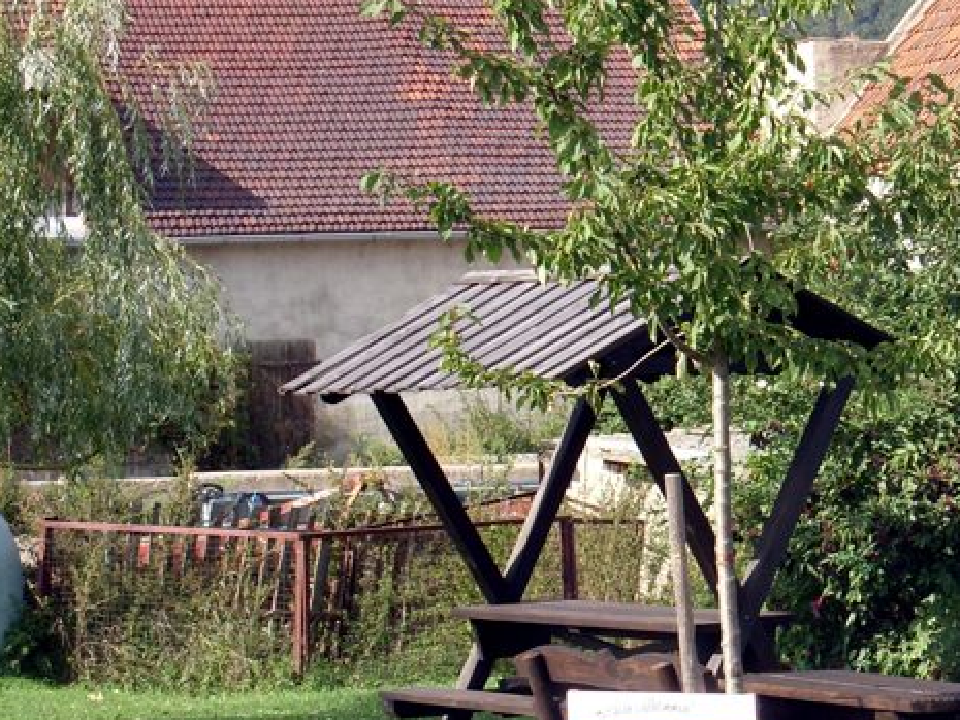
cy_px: 437
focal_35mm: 158
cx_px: 869
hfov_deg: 12.4
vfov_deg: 9.4
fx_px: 4383
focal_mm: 13.8
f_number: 3.3
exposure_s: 1/384
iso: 50
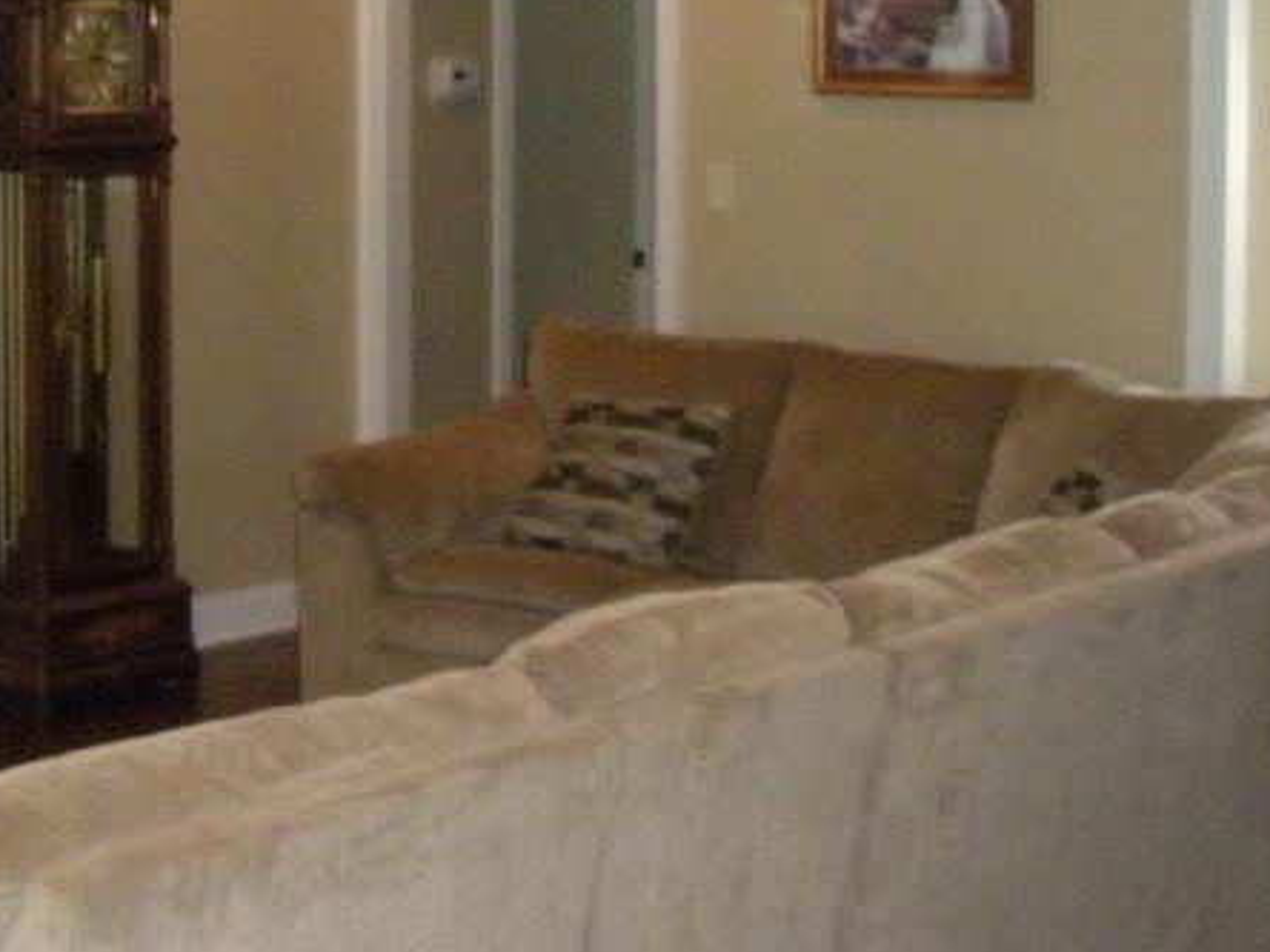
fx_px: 3045
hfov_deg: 23.5
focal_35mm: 83
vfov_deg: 17.7
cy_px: 266
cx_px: 432
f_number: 3.5
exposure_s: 1/60
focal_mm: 6.3
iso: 800
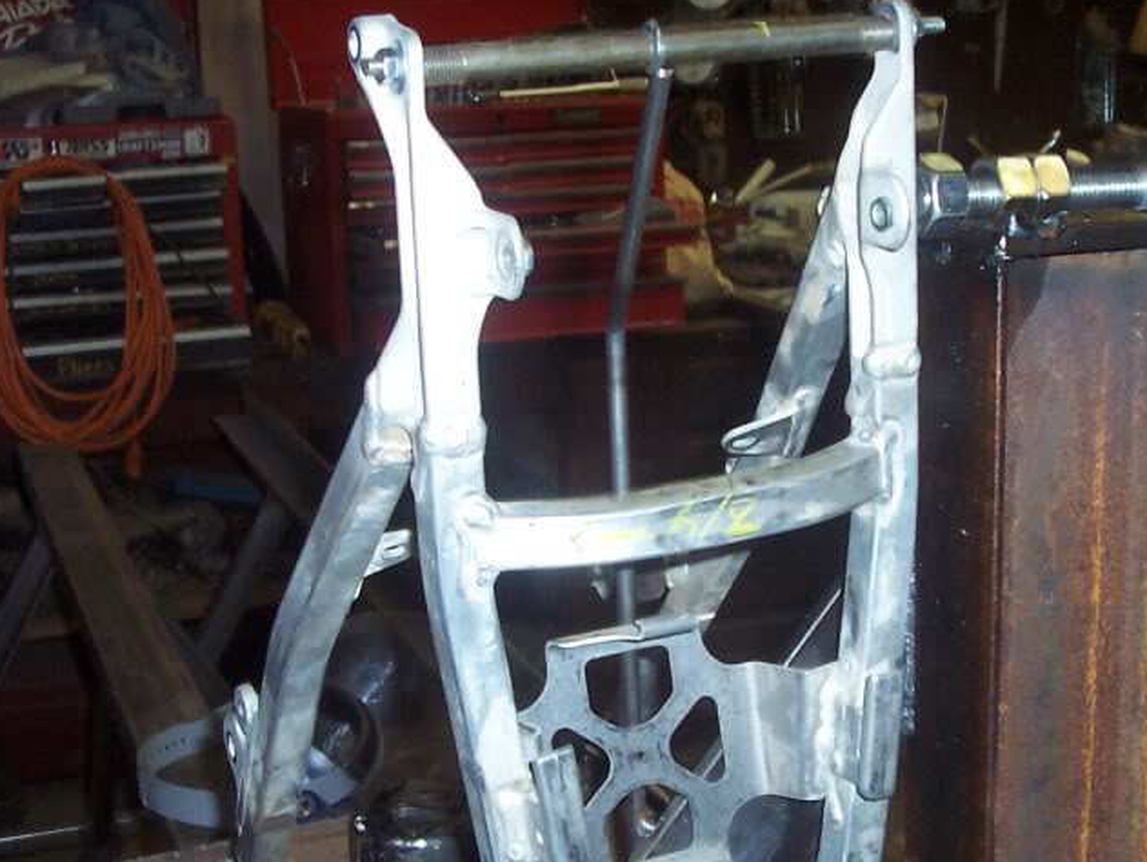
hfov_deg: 32.0
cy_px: 575
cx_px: 718
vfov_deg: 24.3
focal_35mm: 60
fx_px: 1989
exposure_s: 1/60
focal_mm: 5.6
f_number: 2.8
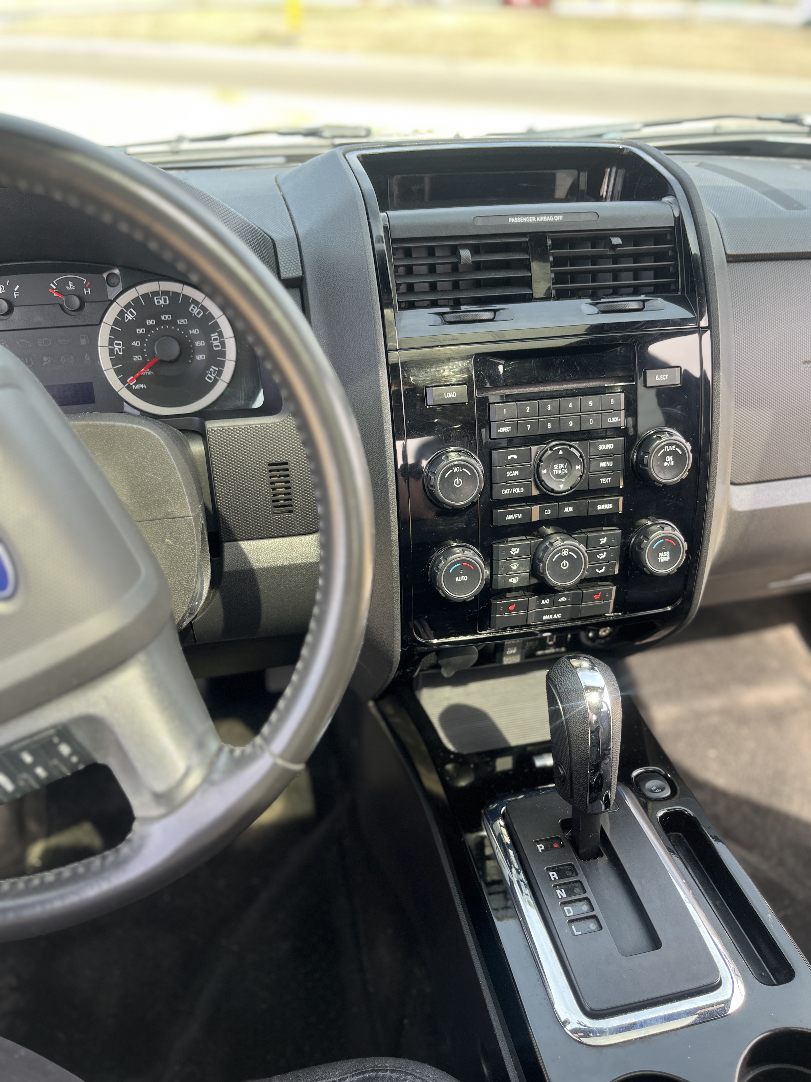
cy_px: 541
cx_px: 406
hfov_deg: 53.1
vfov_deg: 67.3
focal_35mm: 26
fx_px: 812
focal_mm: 5.1
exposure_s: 1/122
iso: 40
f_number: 1.6
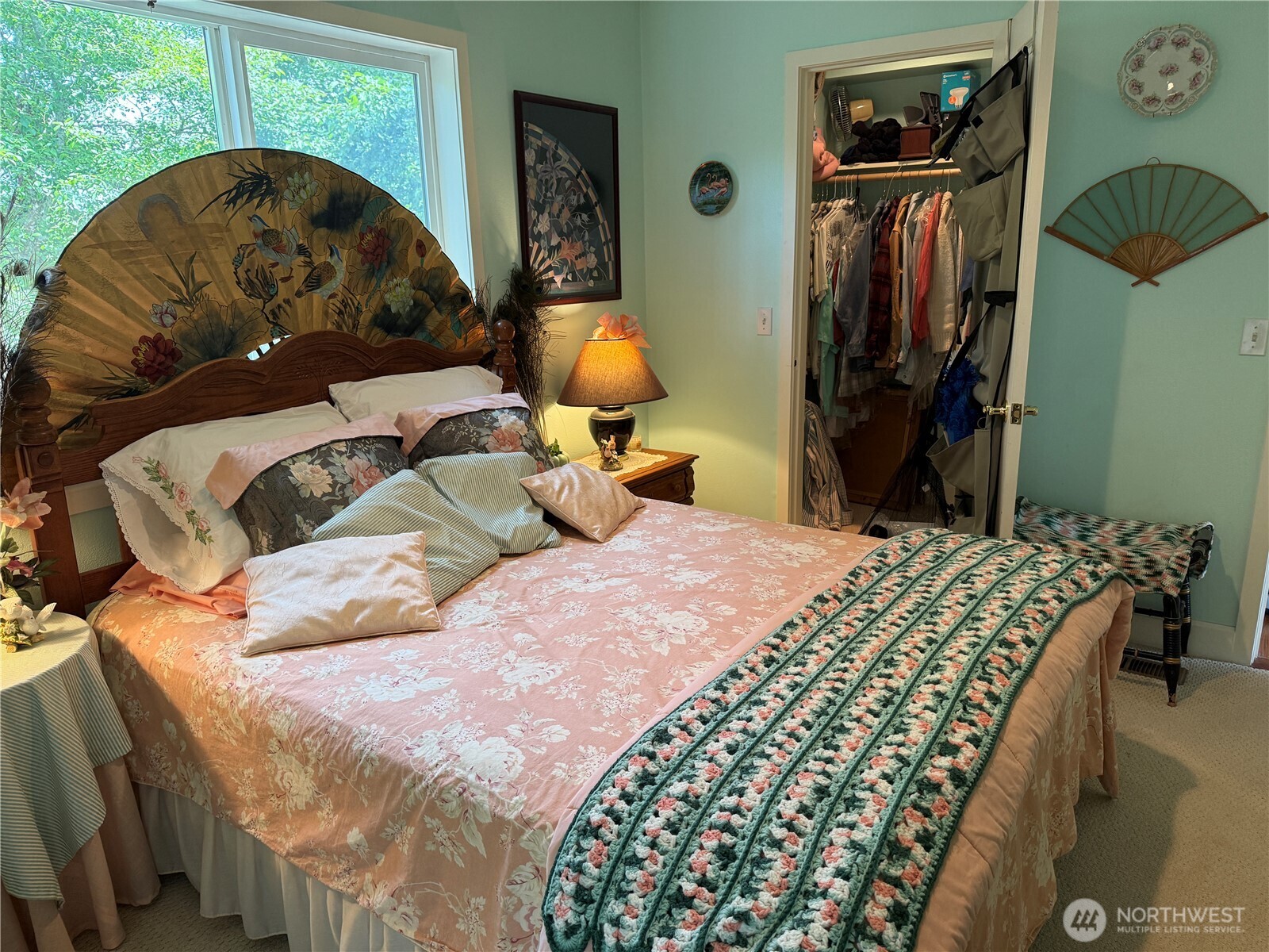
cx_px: 634
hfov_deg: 71.6
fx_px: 880
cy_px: 476
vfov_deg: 56.8
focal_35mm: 24
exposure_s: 1/120
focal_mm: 6.76
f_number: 1.78
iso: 200
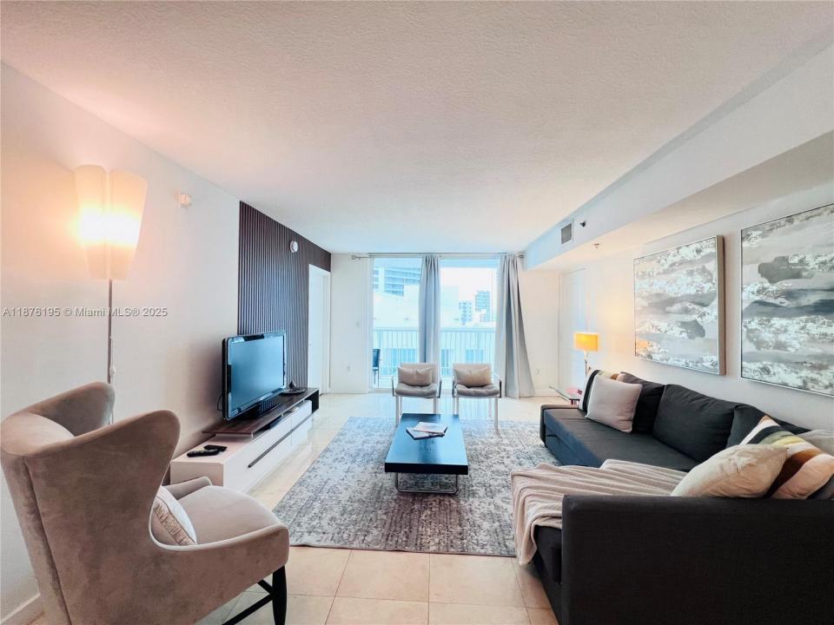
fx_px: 313
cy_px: 312
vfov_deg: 89.9
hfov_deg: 106.2
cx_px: 417
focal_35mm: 13
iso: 160
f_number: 1.8
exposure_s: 1/60
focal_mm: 1.57
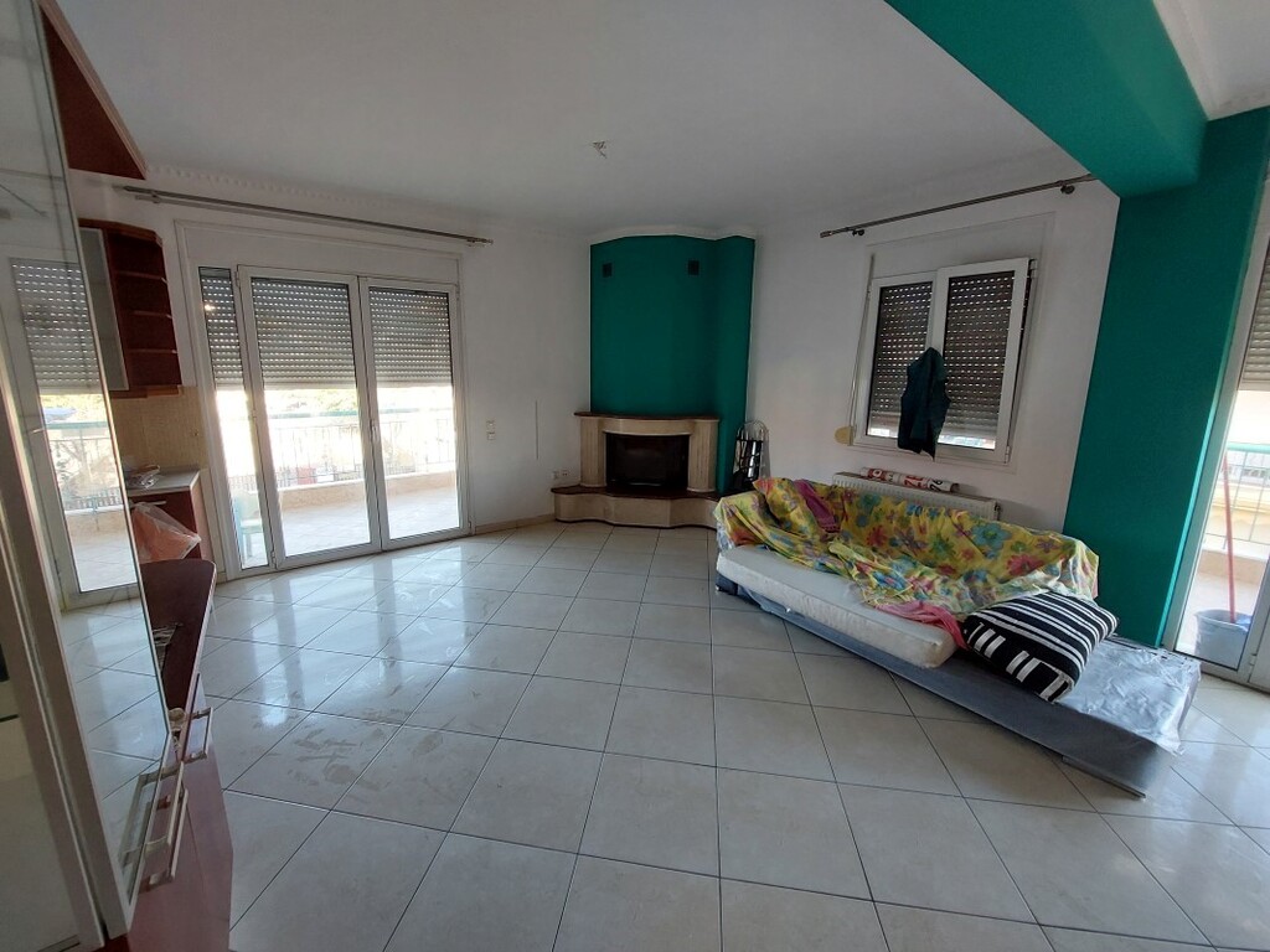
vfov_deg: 89.9
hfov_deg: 106.2
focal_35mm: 13
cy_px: 476
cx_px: 635
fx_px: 477
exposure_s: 1/50
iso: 80
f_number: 2.2
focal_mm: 1.74
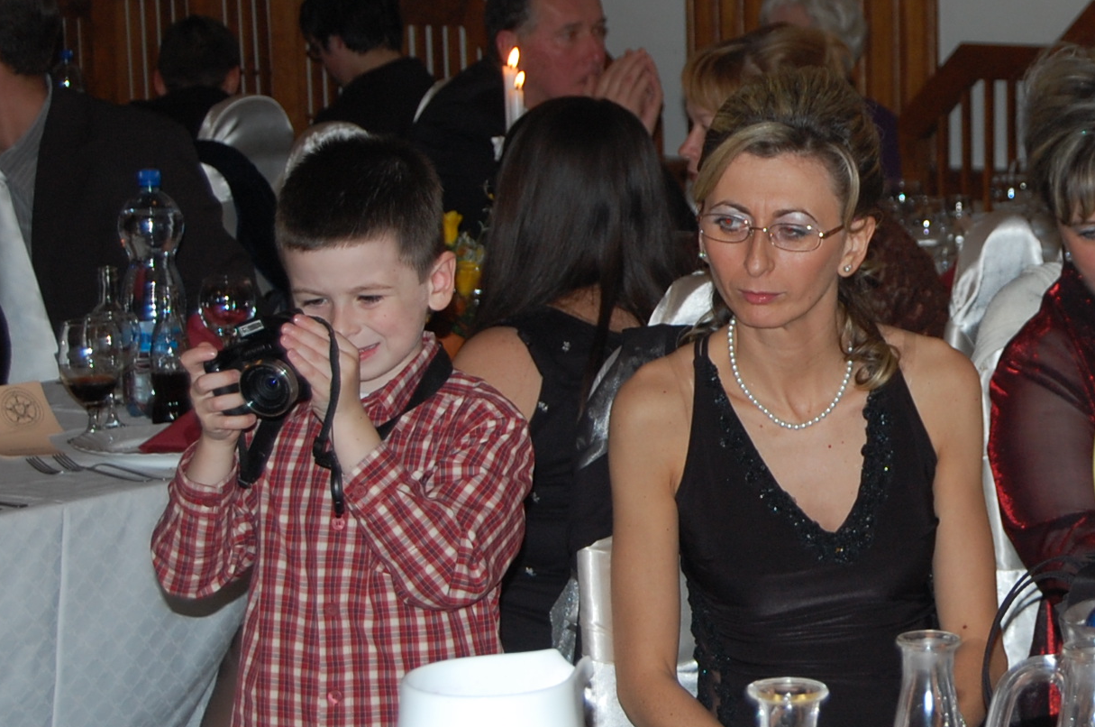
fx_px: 3553
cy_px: 253
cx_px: 942
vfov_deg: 11.7
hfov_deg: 17.3
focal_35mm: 117
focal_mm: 42
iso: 400
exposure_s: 1/60
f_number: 5.3
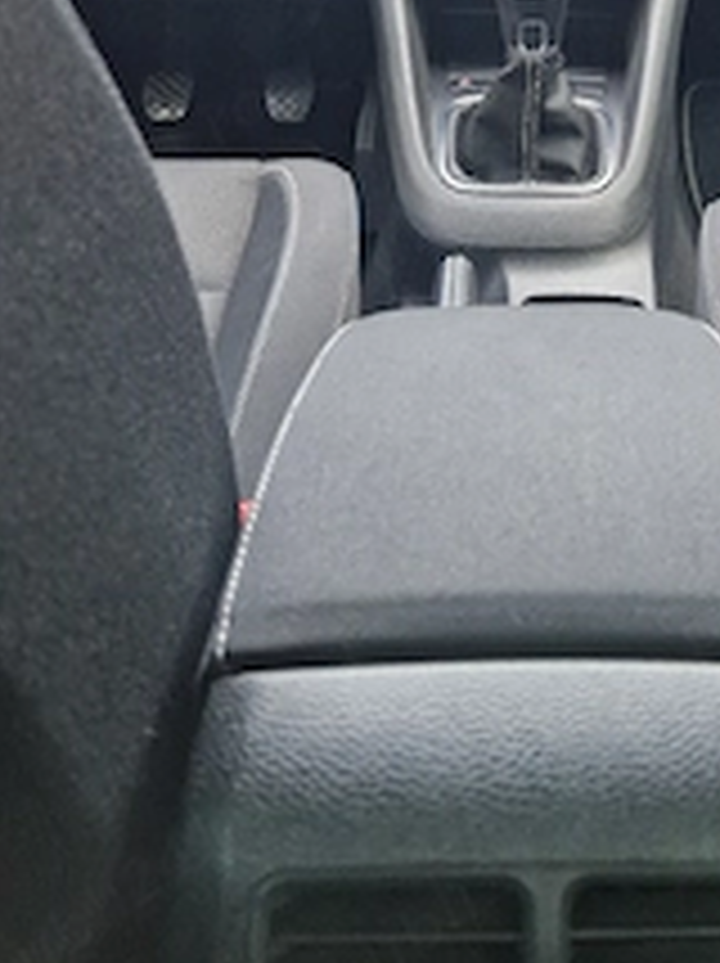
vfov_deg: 42.6
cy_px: 248
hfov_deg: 32.7
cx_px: 562
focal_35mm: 43
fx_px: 1195
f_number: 1.8
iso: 500
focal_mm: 5.4
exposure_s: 1/100
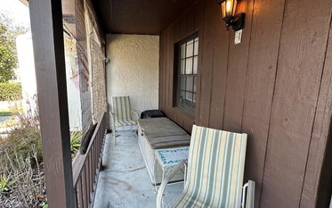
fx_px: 154
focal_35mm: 17
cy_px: 98
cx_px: 144
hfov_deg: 93.8
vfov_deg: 67.9
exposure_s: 1/99
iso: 64
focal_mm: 2.22
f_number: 2.2
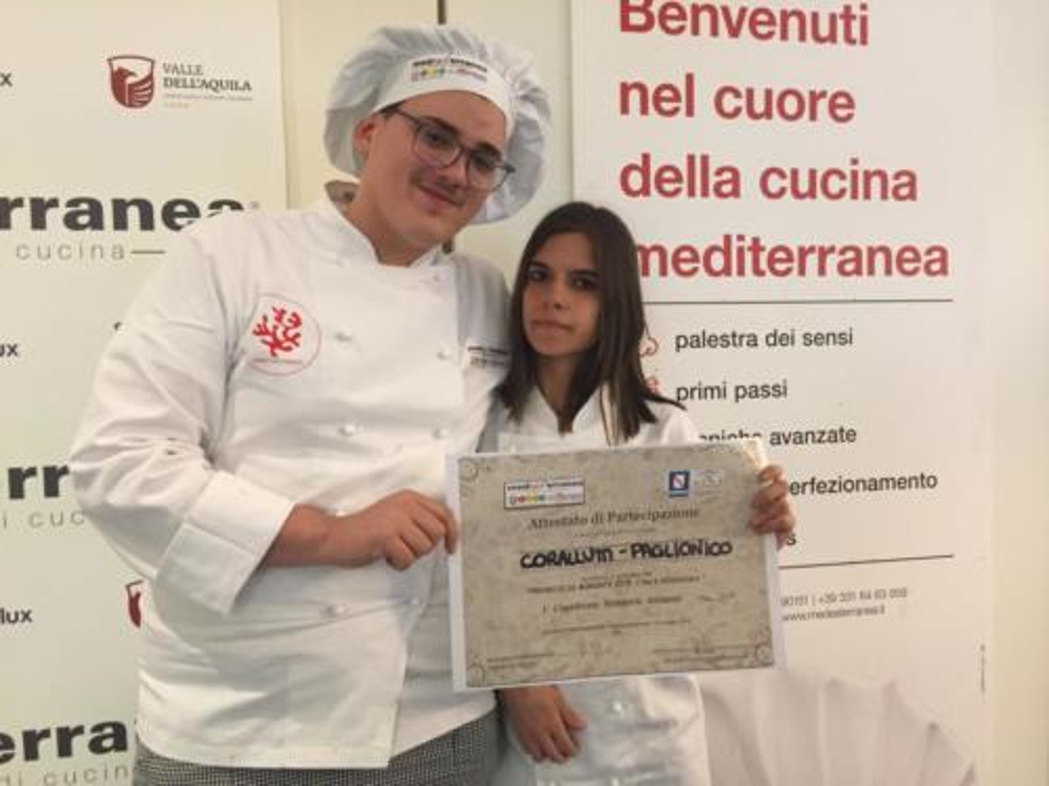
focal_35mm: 29
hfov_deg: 61.7
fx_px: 879
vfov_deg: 48.2
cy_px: 393
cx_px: 524
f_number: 2.2
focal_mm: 4.15
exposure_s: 1/20
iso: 250
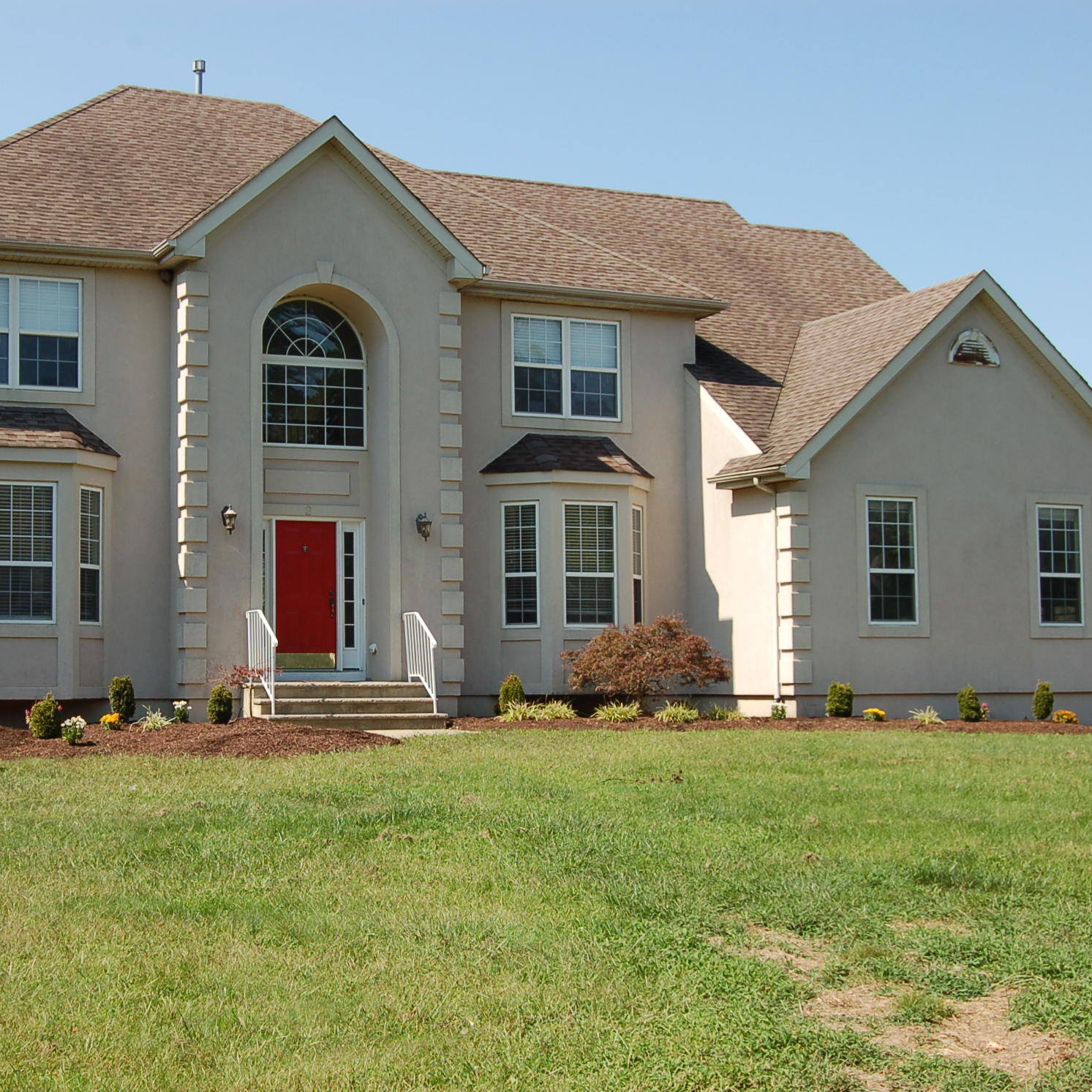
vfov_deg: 34.0
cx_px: 410
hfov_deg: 33.9
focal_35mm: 50
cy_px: 546
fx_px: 1785
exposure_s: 1/250
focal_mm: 26
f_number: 9
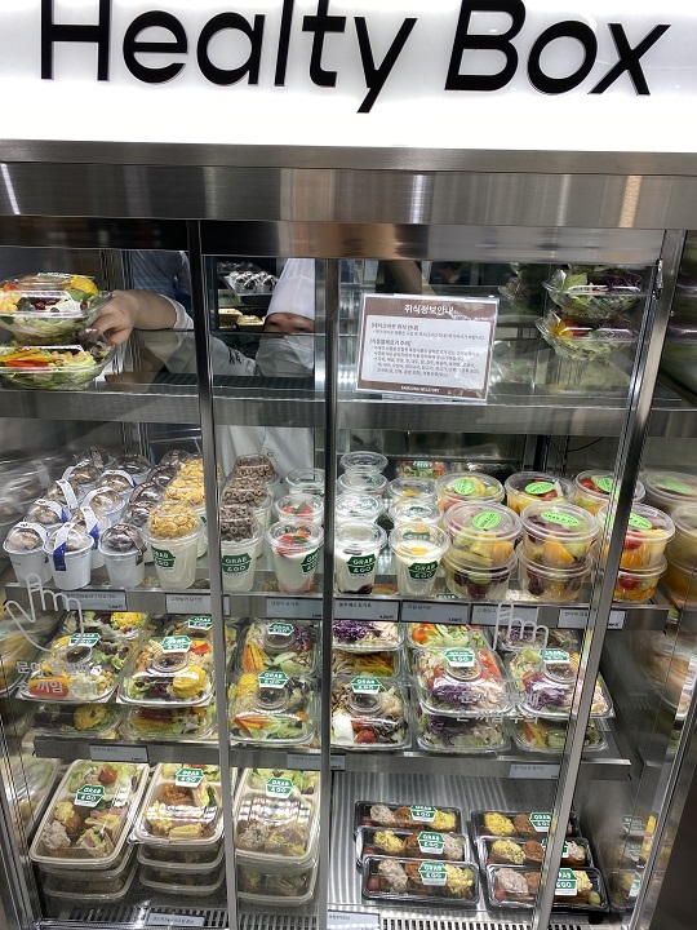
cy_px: 465
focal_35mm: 26
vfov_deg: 67.3
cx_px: 348
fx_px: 698
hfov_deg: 53.1
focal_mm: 4.25
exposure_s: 1/122
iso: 32
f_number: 1.8
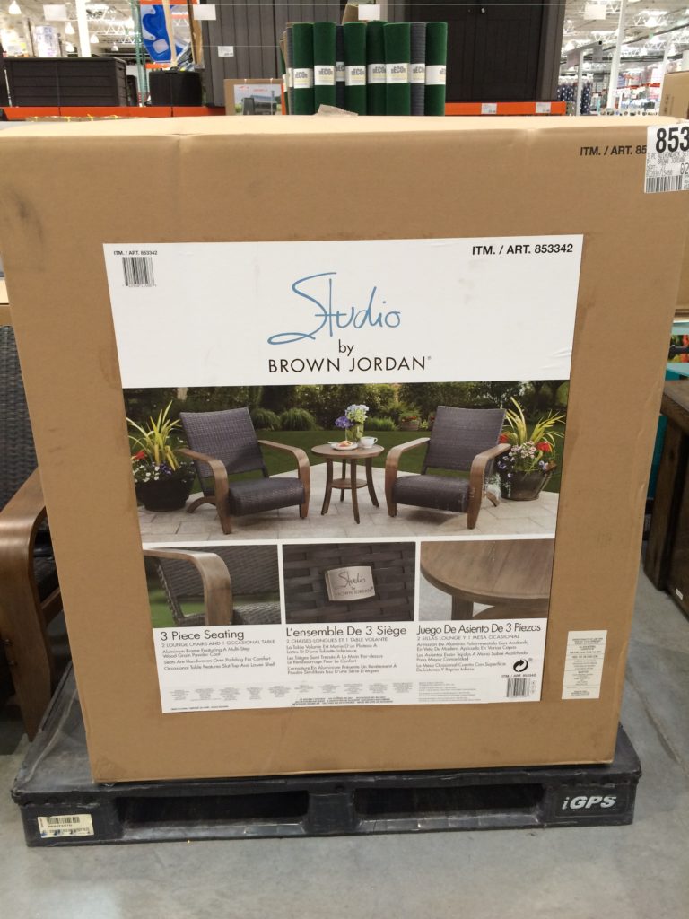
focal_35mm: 29
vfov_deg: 61.7
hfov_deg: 48.2
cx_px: 344
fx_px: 770
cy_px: 460
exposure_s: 1/30
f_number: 2.2
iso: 80
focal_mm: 4.15
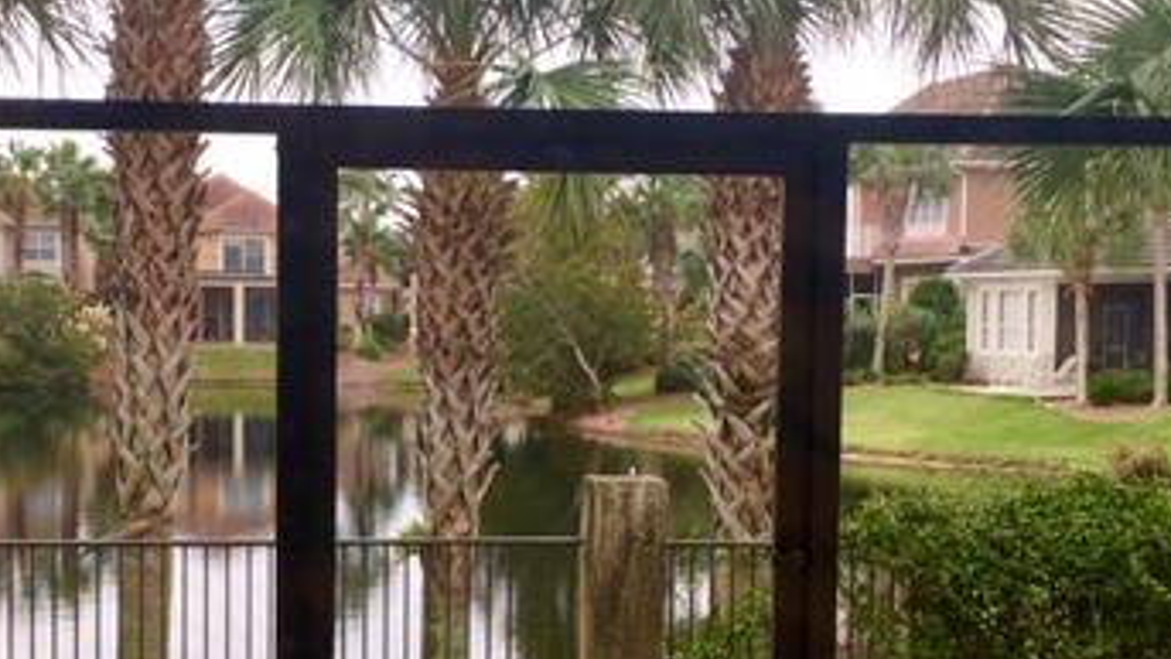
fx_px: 1832
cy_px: 423
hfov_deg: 35.3
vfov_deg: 20.3
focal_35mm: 59
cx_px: 457
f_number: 2.2
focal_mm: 4.15
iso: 25
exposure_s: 1/60
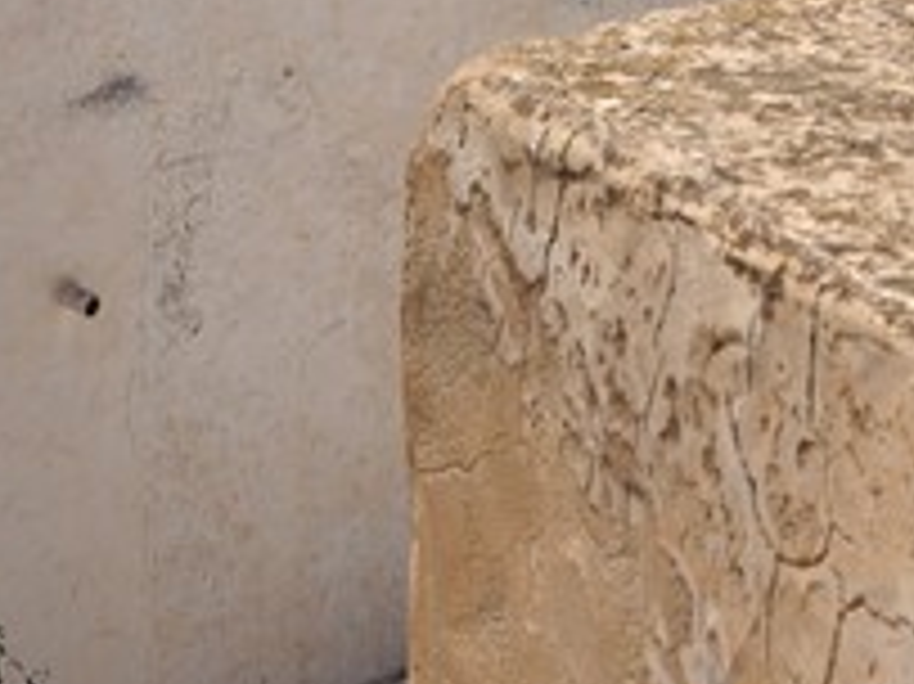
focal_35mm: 159
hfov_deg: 12.4
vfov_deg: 8.7
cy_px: -756
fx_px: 4196
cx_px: 419
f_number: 8
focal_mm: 28
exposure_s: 1/500
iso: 100
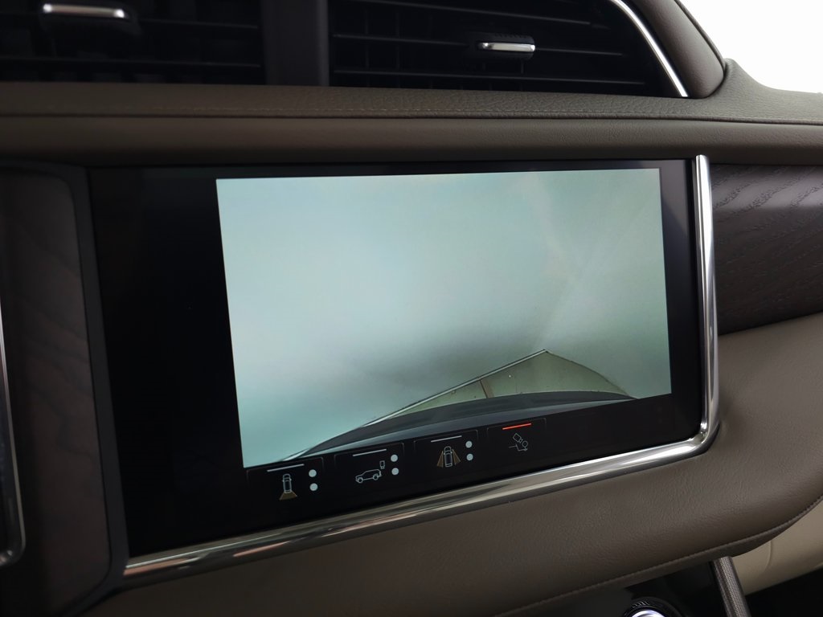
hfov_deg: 73.9
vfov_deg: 58.9
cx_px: 412
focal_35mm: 23
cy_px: 308
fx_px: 547
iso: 200
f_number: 1.7
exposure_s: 1/60
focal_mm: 6.3
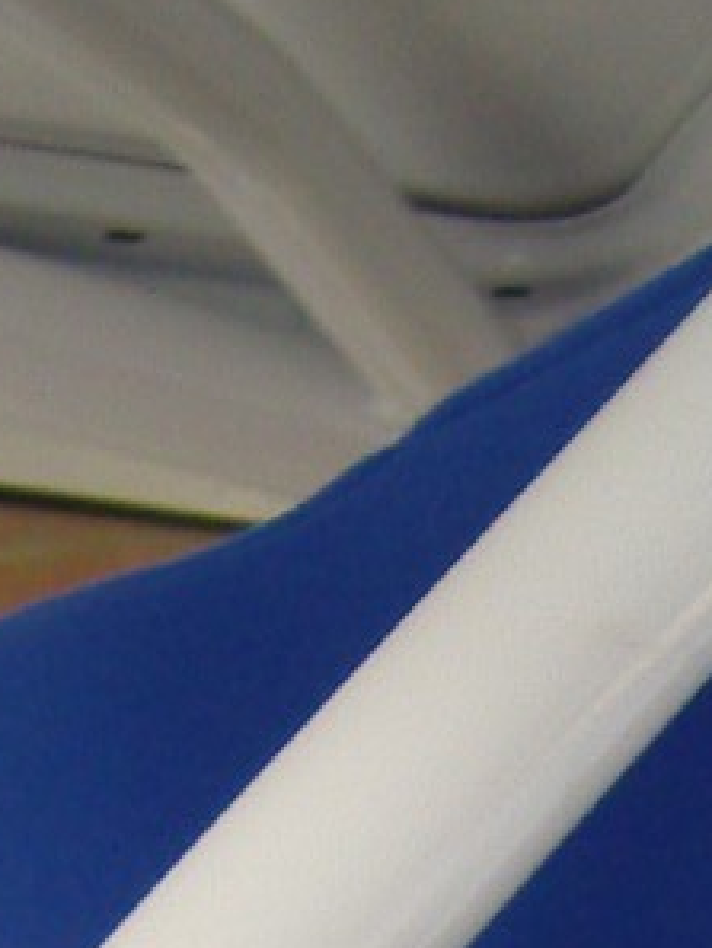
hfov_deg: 8.1
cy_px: 2493
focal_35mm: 183
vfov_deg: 9.3
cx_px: 591
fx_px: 5015
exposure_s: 1/20
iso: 200
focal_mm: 7.3
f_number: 2.8
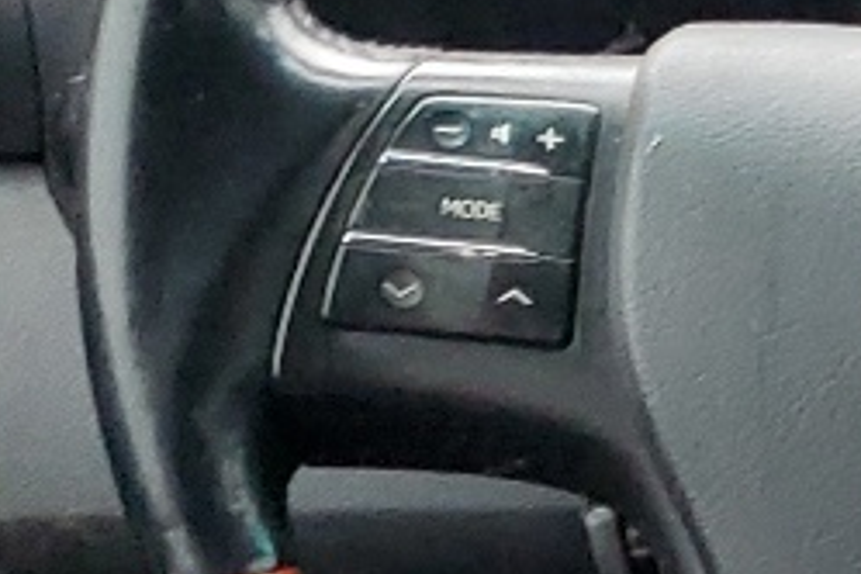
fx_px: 4161
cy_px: 1245
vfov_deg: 7.5
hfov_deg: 10.5
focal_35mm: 174
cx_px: 1902
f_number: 1.5
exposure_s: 1/60.2
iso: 130
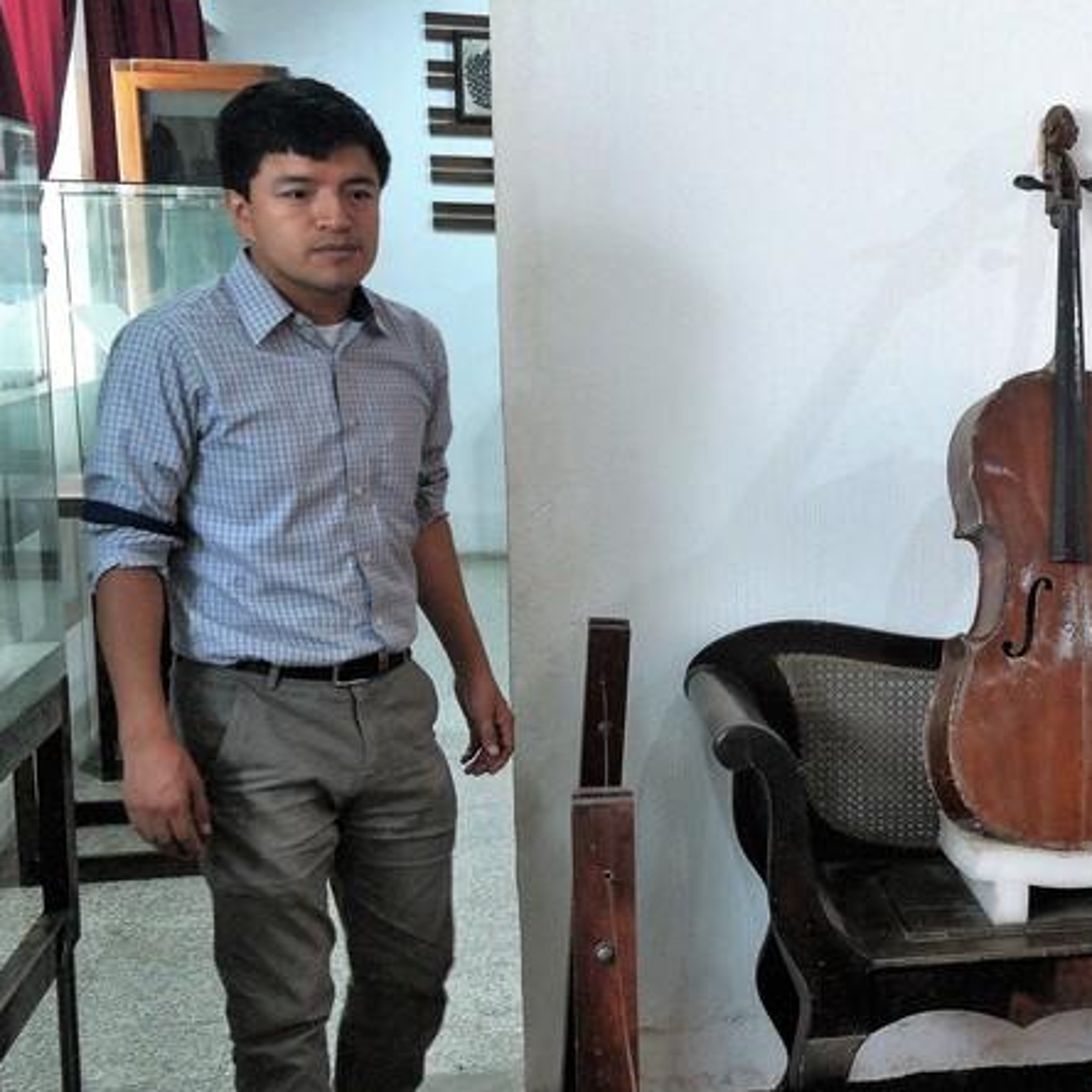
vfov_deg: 31.6
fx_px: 1927
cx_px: 1136
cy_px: 626
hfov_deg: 29.2
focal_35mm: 54
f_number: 3.5
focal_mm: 20
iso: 800
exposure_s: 1/40
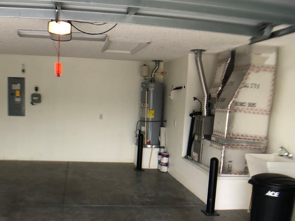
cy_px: 155
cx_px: 109
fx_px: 443
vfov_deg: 27.8
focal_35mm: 52
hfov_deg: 36.6
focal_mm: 4
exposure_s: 1/173
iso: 20
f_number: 1.8
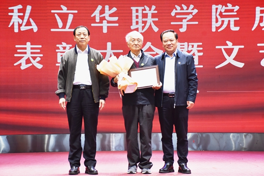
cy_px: 88
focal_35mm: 90
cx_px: 132
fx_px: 660
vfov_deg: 15.2
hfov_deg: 22.6
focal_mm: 60
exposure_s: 1/160
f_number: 6.3
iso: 1000
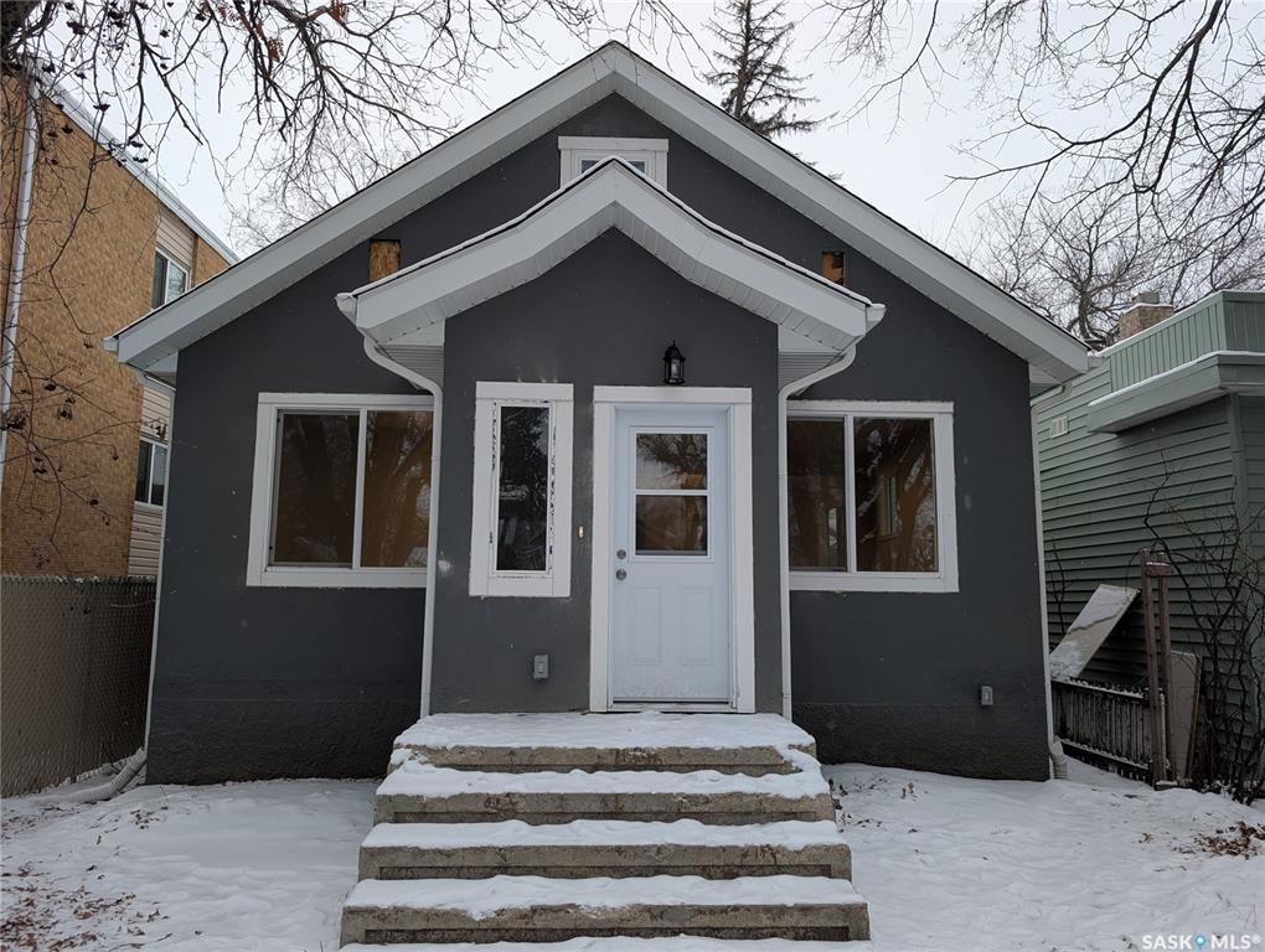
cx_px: 632
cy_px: 476
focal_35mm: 24
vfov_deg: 56.9
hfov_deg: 71.5
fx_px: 878
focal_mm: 6.9
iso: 21
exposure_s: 1/75.6
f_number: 1.68
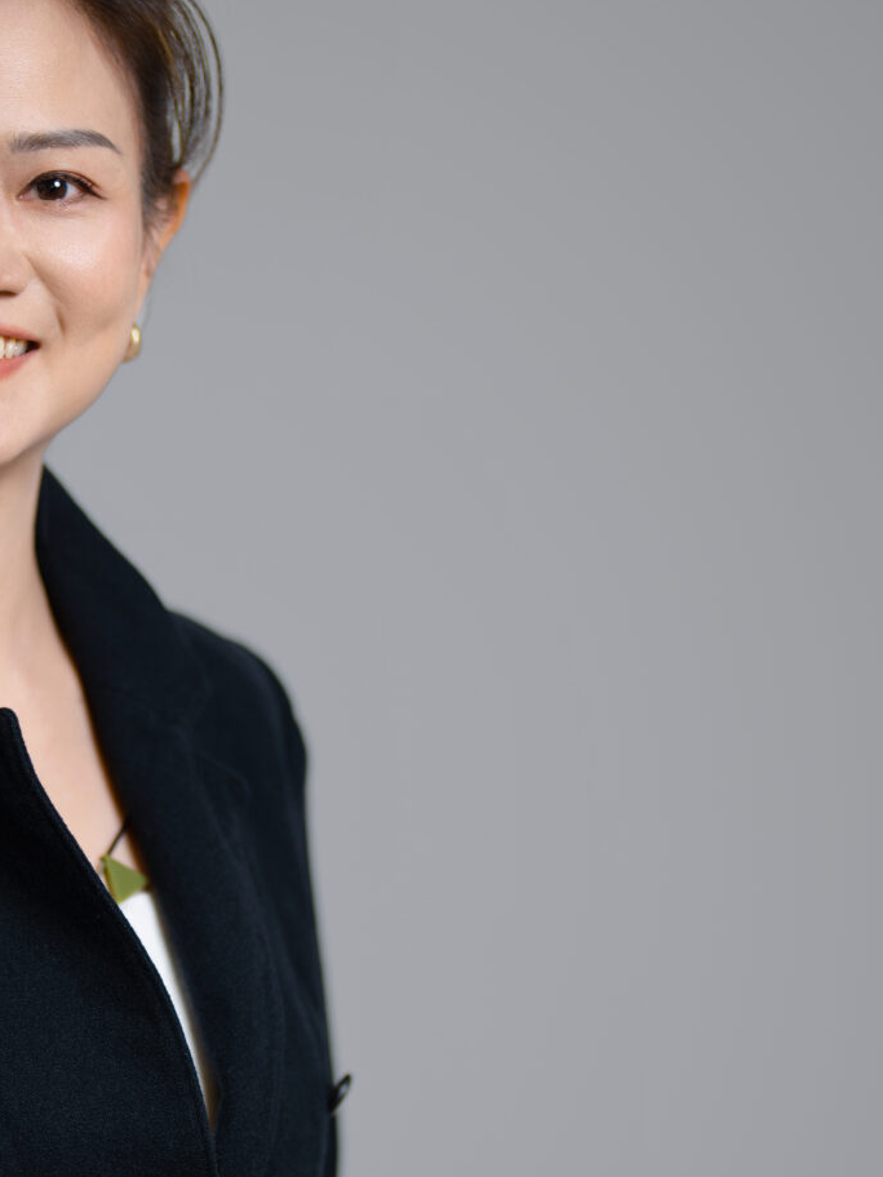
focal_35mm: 135
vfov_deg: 14.6
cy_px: 738
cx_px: 68
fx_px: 4592
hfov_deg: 10.9
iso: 100
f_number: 1.2
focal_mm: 50
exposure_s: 1/160
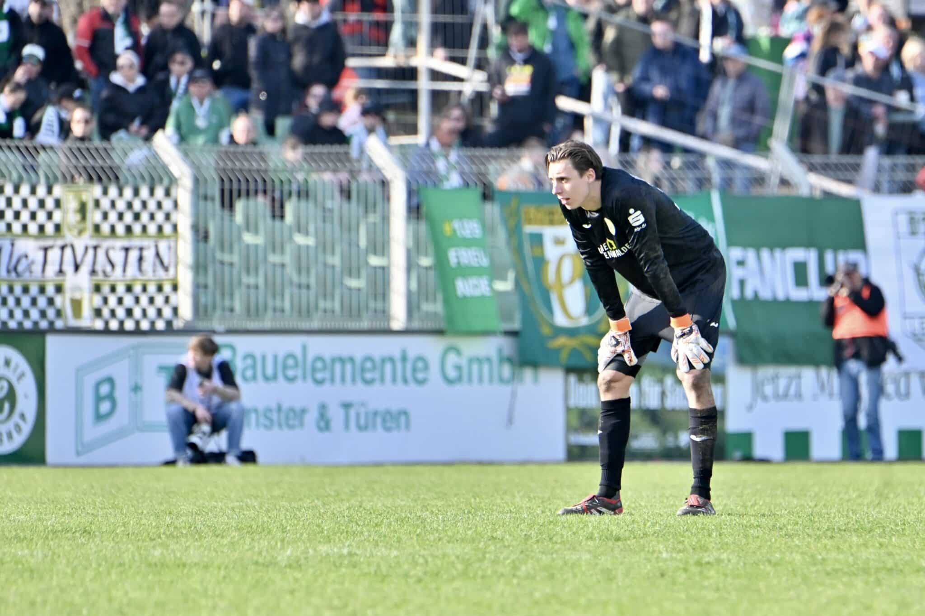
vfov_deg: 3.4
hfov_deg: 5.2
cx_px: 462
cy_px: 308
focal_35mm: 400
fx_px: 10276
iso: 800
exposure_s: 1/1250
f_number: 5.6
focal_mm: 400
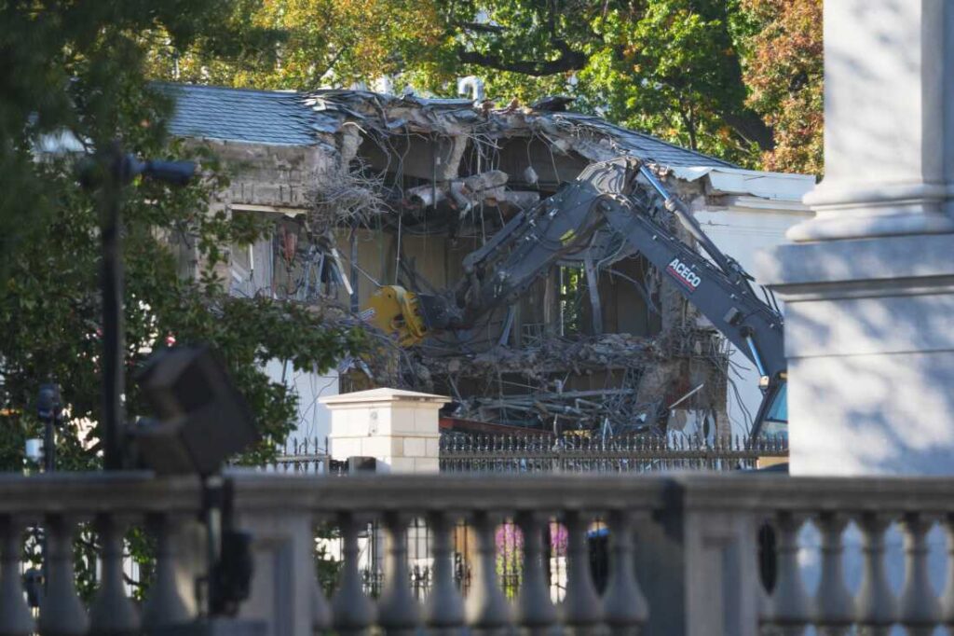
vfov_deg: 3.6
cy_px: 318
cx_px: 477
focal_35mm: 385
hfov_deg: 5.4
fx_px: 10199
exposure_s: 1/500
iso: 320
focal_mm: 385
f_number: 6.3
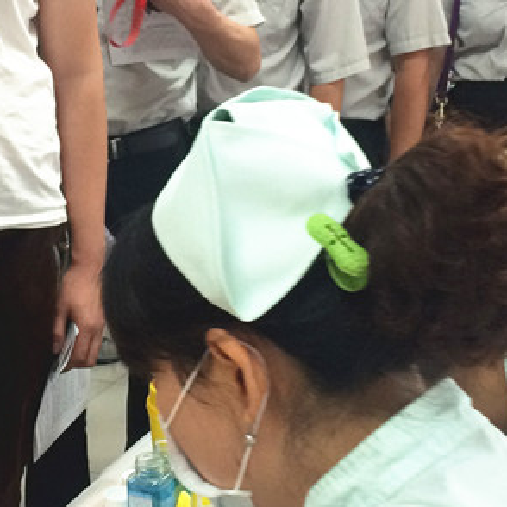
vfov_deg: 21.8
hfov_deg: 21.7
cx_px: 109
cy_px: 147
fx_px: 1309
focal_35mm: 79
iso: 160
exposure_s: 1/33
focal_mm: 4.15
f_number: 2.2
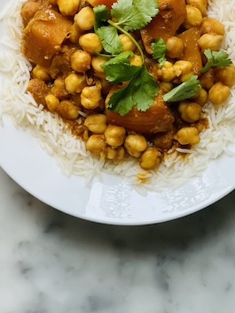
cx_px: 103
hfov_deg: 15.1
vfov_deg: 19.9
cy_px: 80
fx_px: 888
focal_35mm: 98
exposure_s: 1/120
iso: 100
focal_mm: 6
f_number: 2
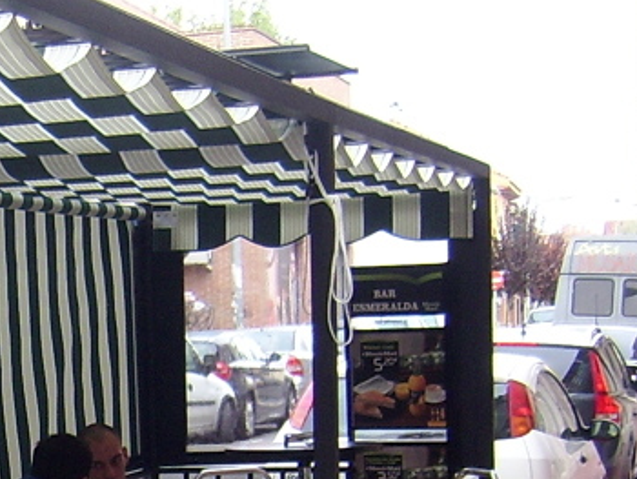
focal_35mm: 120
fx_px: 2210
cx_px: -180
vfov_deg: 12.1
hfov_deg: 15.6
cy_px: 557
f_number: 2.8
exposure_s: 1/84
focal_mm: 5.95
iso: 100
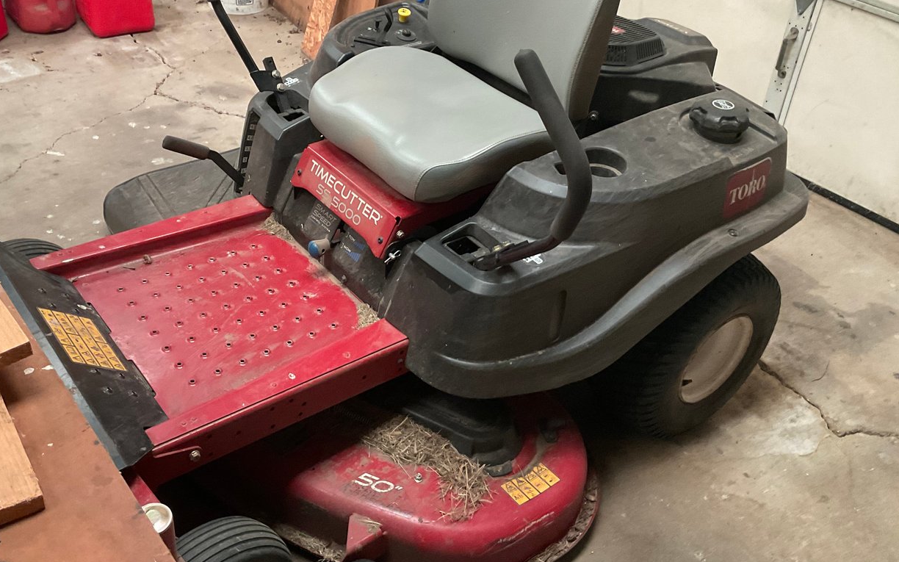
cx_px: 386
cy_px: 258
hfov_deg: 51.4
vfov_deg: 33.6
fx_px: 931
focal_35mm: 38
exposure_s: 1/60
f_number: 1.8
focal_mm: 3
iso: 160
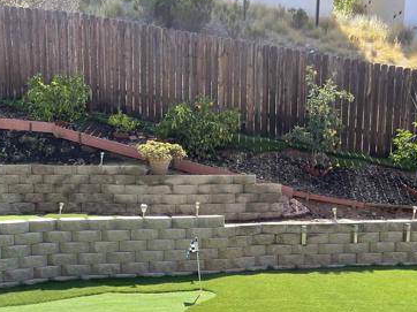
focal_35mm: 46
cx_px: 153
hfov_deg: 40.9
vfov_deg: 30.7
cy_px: 250
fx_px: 554
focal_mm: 5.1
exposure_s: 1/1323
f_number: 1.6
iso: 32
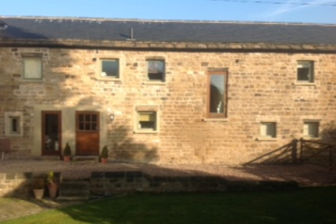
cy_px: 121
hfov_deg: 51.9
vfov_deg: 35.9
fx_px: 345
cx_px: 169
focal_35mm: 37
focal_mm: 4.28
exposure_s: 1/864
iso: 50
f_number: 2.4
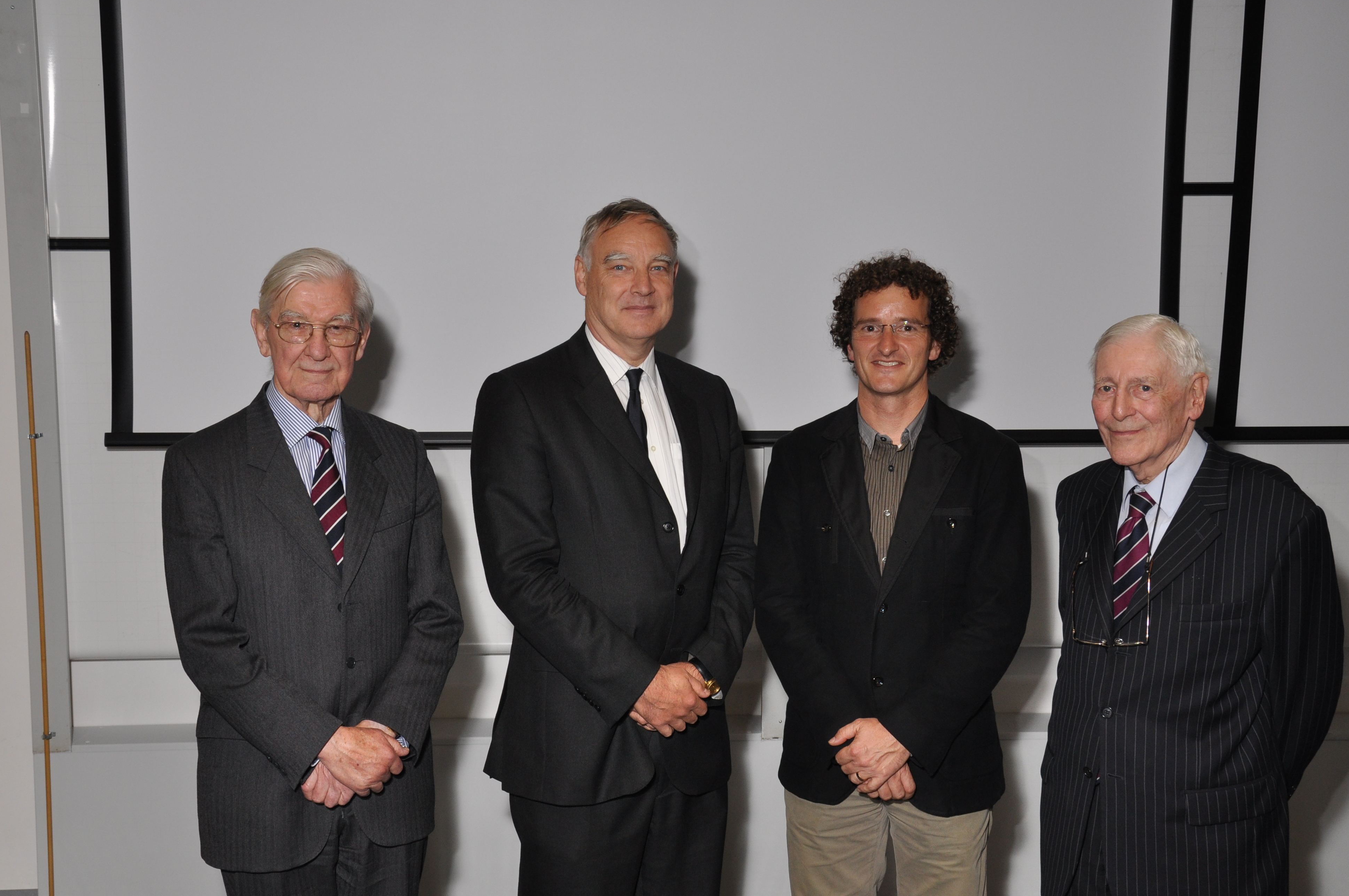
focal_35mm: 50
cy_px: 454
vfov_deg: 26.9
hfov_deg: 39.6
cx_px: 637
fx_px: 1871
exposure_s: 1/60
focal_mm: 30
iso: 400
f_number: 8
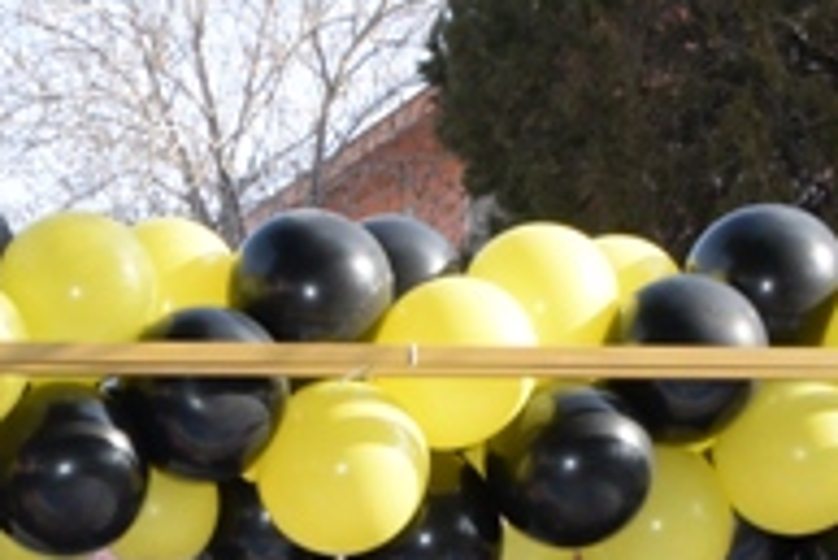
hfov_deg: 16.9
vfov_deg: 11.2
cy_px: 938
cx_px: -139
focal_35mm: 116
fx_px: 2702
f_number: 16
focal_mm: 28
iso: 1000
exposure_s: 1/200
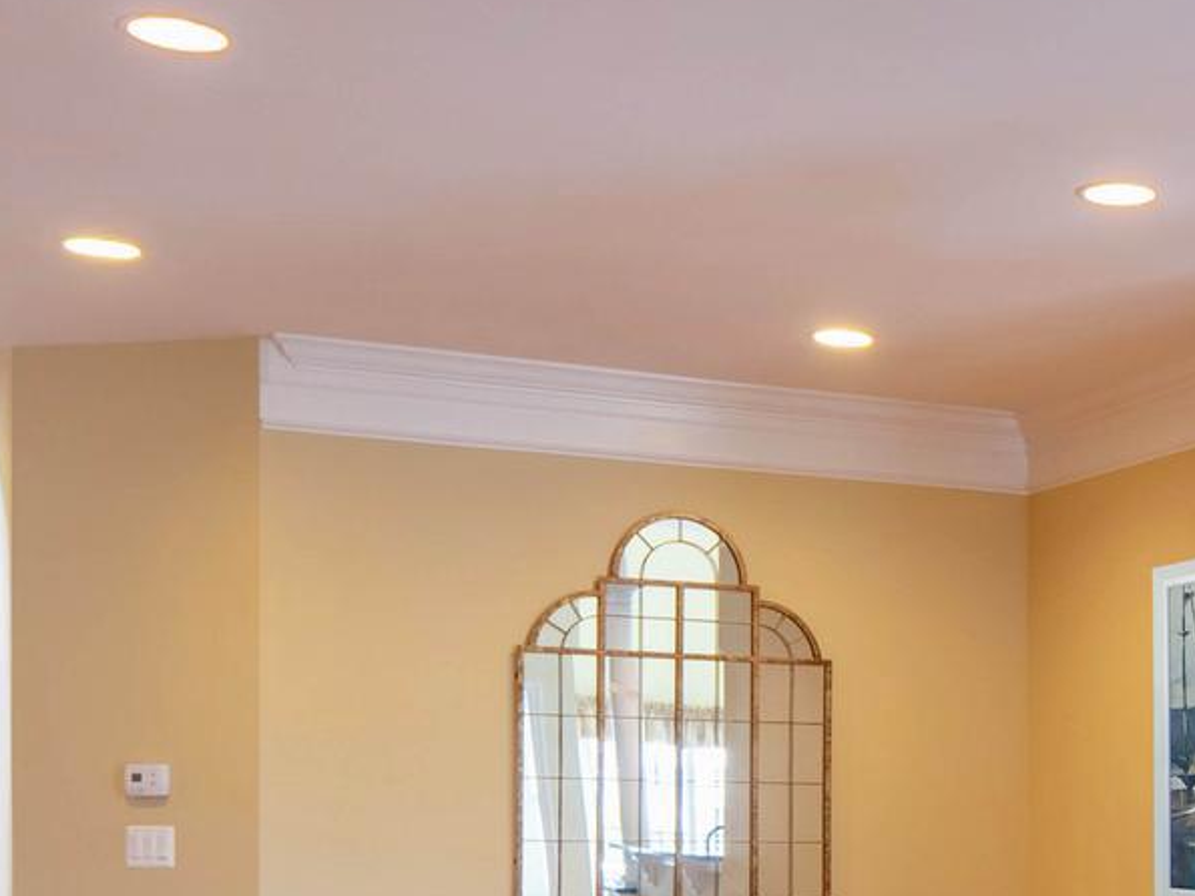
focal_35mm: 62
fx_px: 2140
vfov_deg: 22.9
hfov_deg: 27.3
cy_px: 837
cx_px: 1458
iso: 100
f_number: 6.3
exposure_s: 1/10
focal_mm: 9
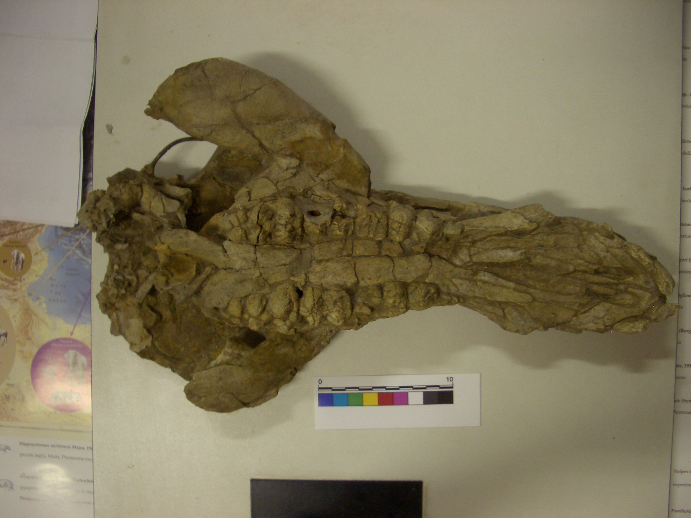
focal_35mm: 35
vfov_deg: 40.7
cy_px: 259
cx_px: 346
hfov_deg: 52.6
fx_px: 699
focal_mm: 5.8
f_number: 2.6
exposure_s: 1/8
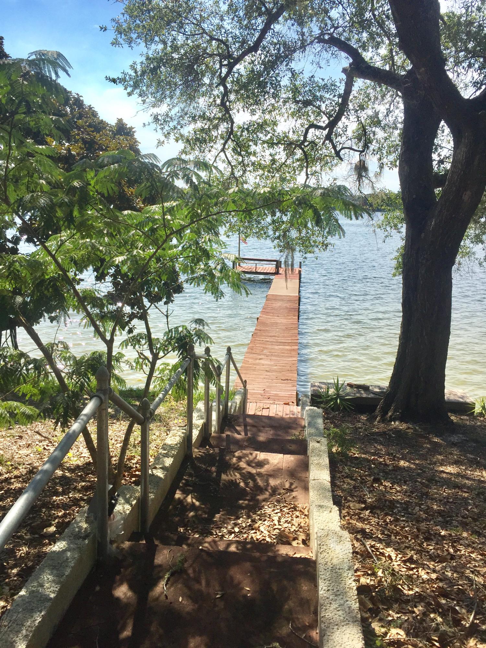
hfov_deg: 48.2
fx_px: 543
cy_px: 324
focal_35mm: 29
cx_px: 243
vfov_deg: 61.7
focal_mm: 4.15
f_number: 2.2
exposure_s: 1/2198
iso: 32
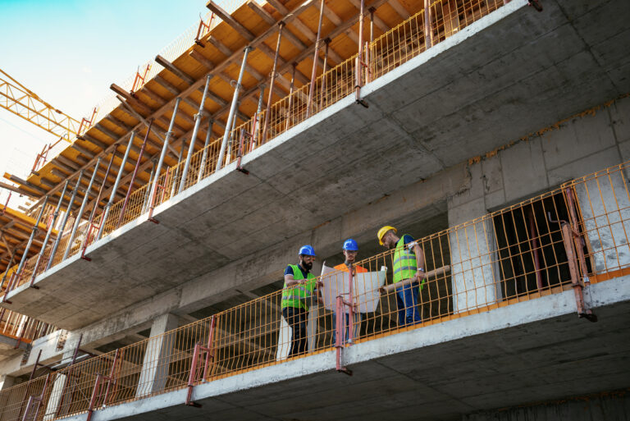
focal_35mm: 35
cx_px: 315
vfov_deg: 37.9
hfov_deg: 54.4
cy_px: 210
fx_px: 613
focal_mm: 35
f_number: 3.2
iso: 200
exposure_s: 1/320
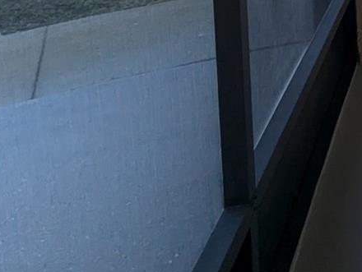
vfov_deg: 20.9
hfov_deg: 22.0
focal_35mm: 58
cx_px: 637
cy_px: -152
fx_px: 607
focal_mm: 2.35
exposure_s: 1/285
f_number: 2.2
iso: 43
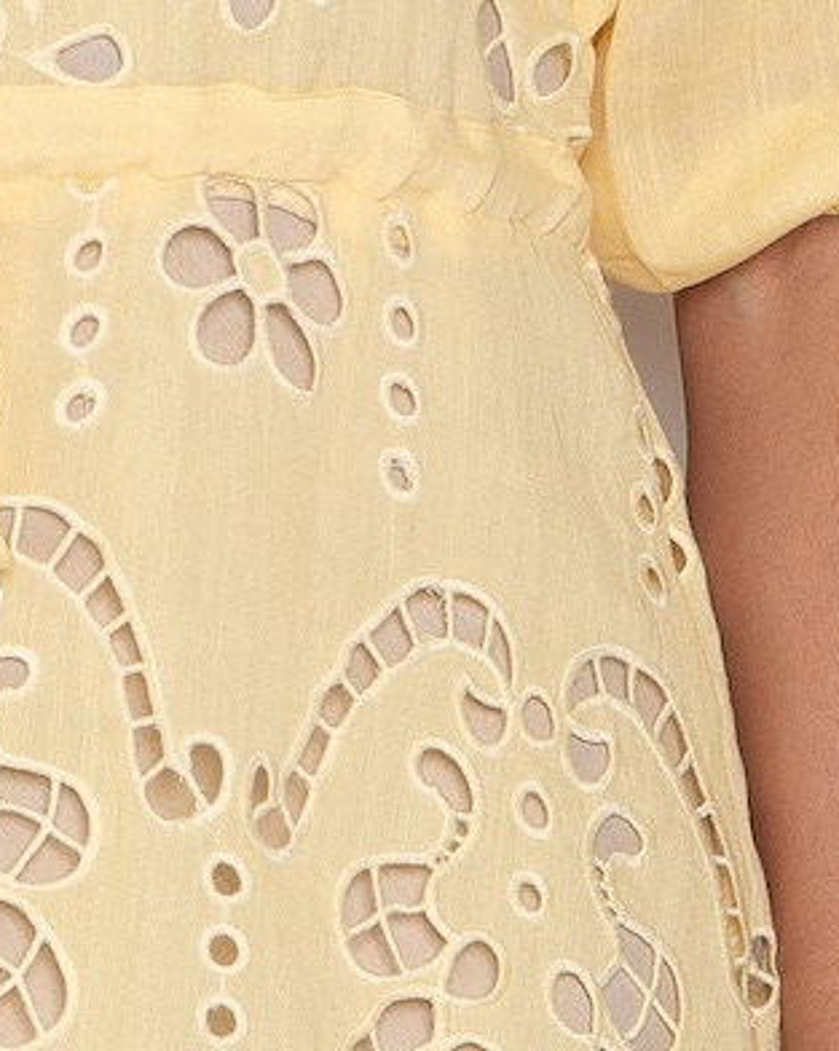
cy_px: -174
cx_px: -35
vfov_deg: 6.5
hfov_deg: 5.2
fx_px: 9229
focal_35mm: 297
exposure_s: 1/125
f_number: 4.5
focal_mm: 55
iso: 200
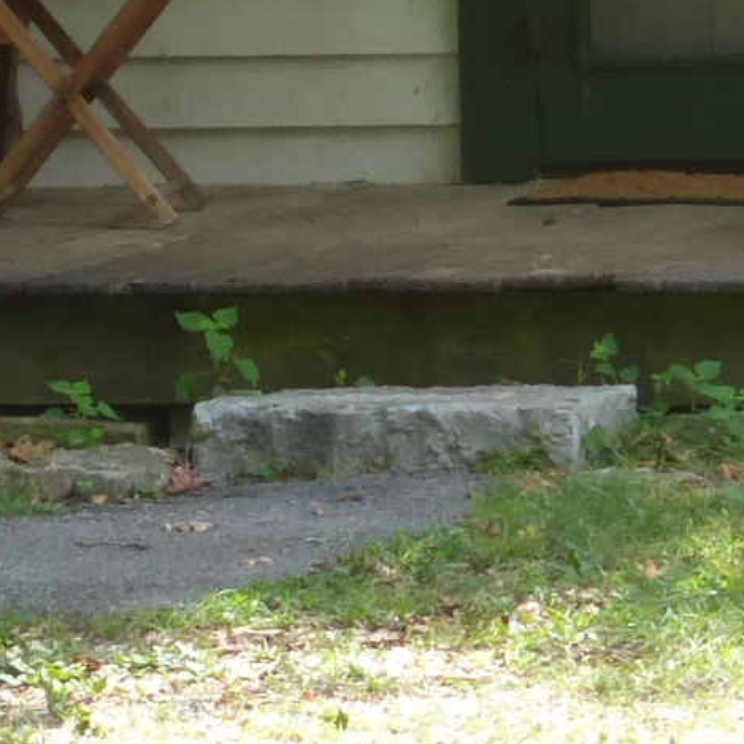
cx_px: 1174
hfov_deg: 2.7
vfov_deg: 2.7
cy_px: -708
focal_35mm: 646
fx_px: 15708
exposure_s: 1/80
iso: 100
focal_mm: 21.8
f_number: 5.4
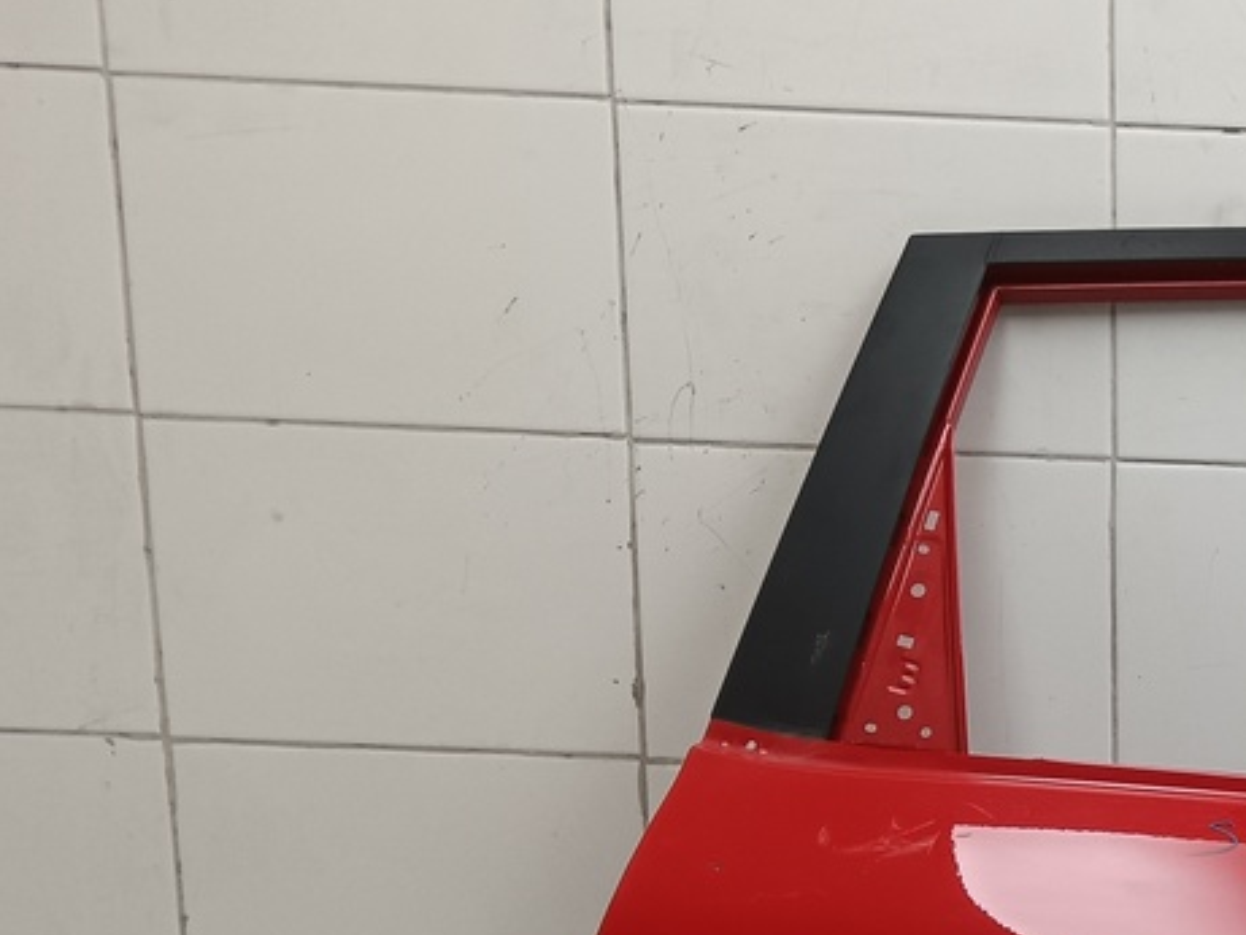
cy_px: 1019
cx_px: 1589
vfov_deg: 18.9
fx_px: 2700
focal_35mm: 75
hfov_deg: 23.2
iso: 308
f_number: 1.9
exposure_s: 1/100
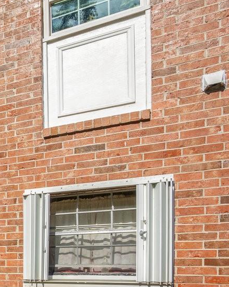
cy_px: 215
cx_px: -156
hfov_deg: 23.2
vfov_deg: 40.8
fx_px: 373
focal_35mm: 44
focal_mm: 16
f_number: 10
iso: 100
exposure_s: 1/250
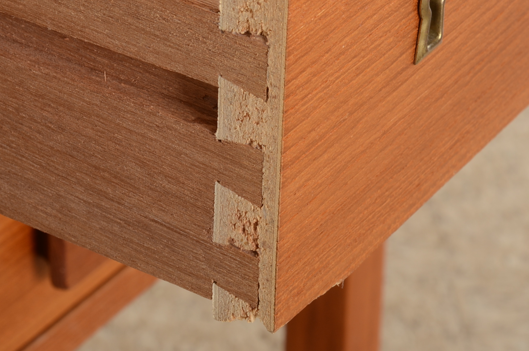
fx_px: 2302
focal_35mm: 157
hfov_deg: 13.1
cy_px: 84
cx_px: 231
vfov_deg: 8.7
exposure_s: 1/125
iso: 125
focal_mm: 62
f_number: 14
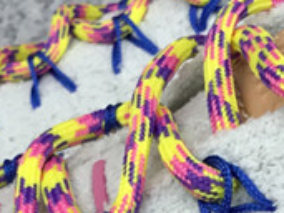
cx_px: 151
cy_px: 410
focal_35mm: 163
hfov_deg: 12.1
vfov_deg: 8.7
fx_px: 1336
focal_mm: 3.3
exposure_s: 1/554
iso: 25
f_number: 2.4
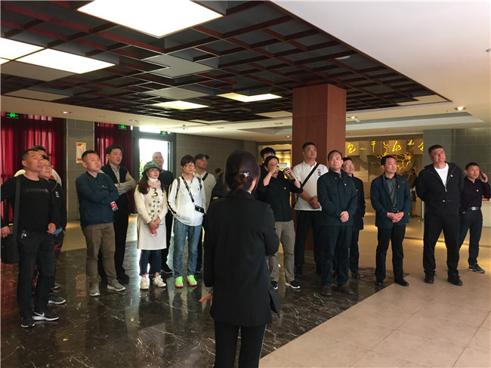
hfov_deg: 61.7
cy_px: 184
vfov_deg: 48.2
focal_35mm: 29
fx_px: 411
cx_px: 246
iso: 160
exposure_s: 1/33
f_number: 2.2
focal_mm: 4.15
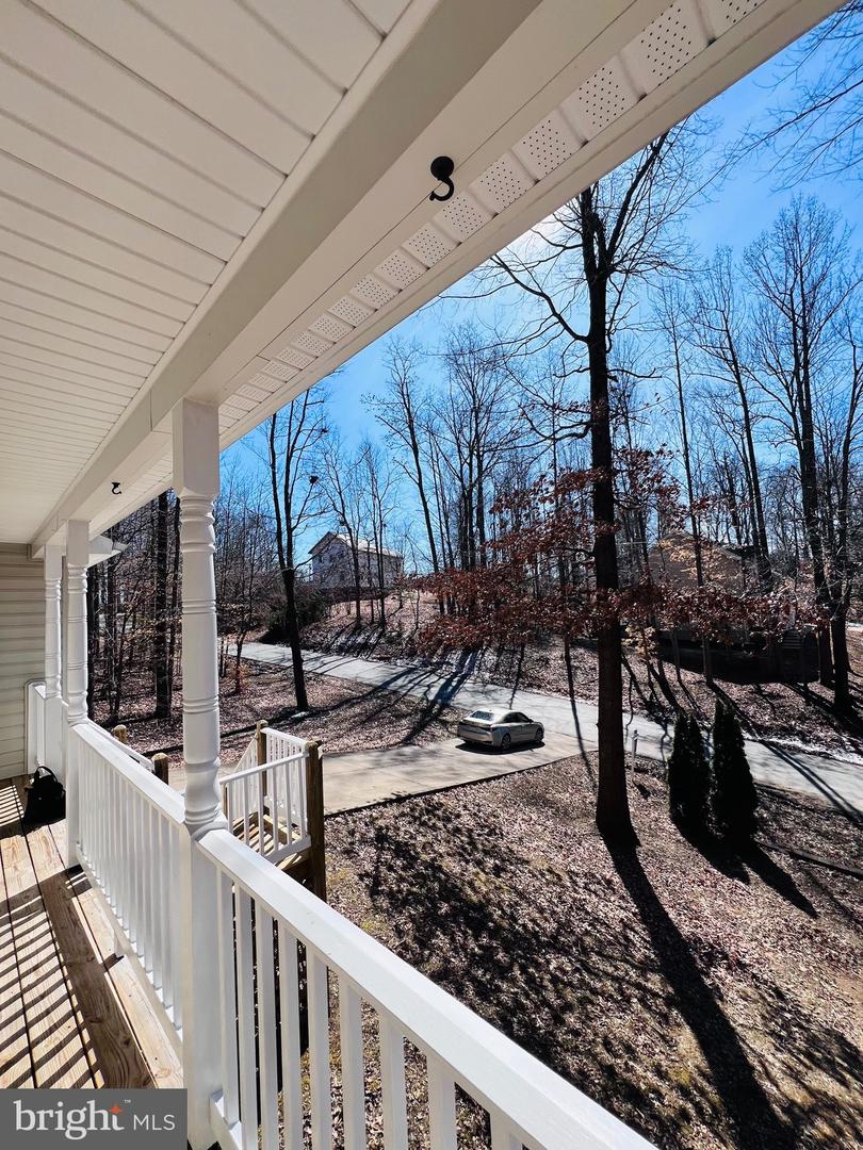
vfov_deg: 106.2
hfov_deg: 89.9
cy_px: 575
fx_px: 432
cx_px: 432
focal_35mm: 13
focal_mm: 1.57
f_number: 1.8
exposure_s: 1/1508
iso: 32
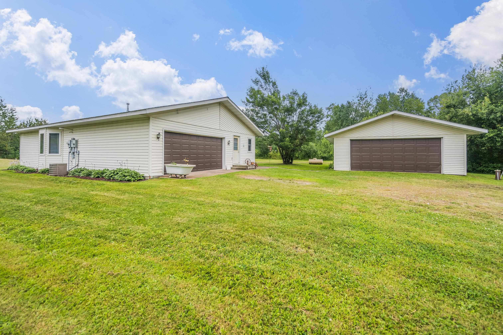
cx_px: 252
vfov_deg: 81.1
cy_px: 168
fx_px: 195
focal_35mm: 14
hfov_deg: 104.3
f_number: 4
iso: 250
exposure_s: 1/1000
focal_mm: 14
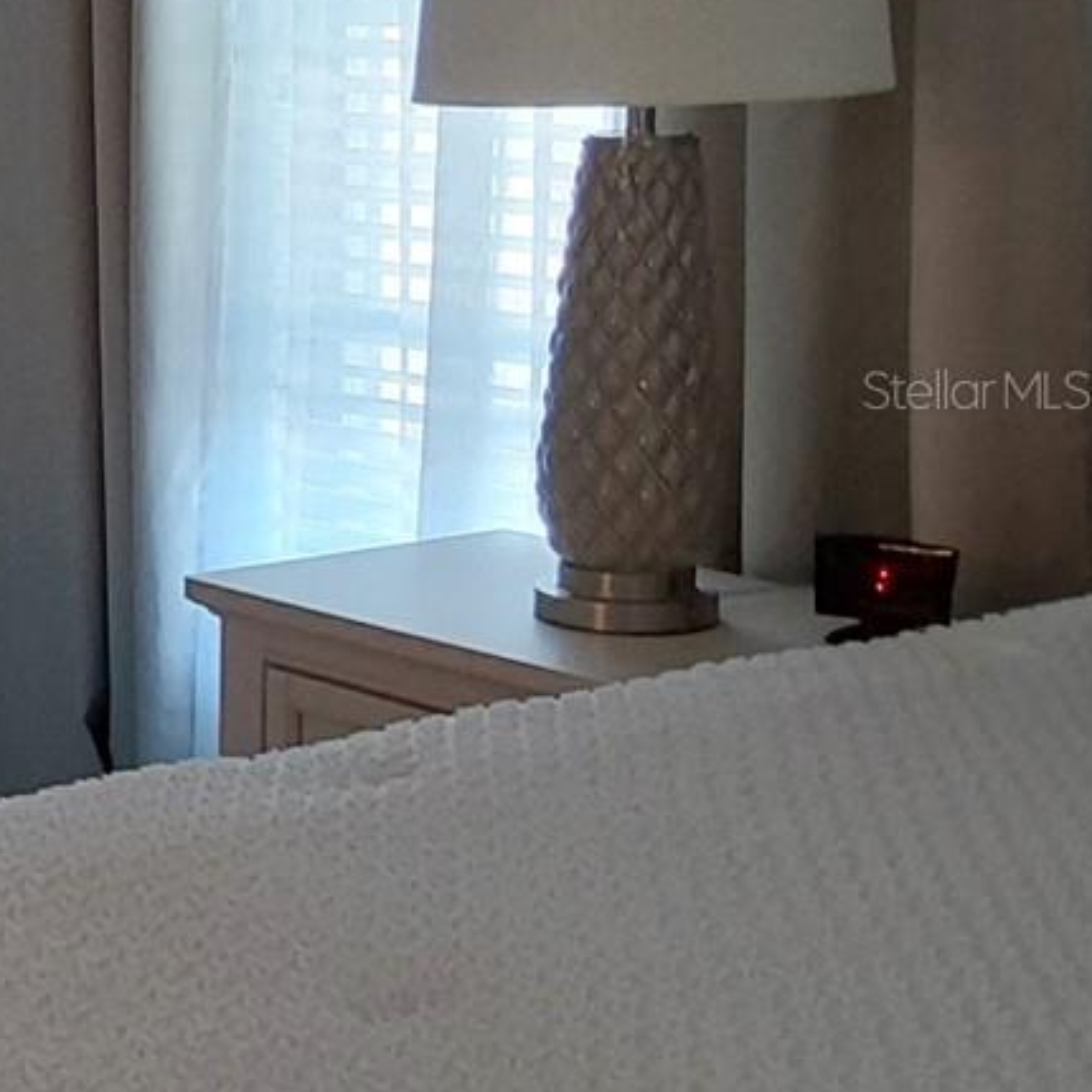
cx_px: -929
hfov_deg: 15.8
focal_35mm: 92
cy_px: 389
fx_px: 3284
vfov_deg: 18.8
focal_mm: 2.91
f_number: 1.9
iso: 200
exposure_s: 1/40
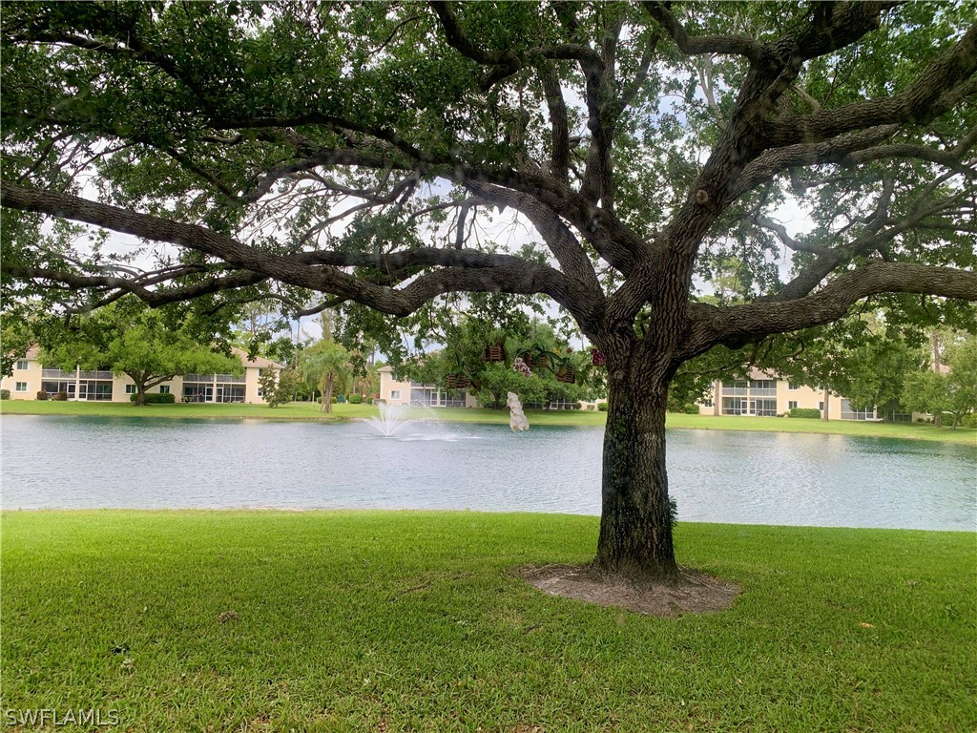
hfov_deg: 67.3
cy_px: 366
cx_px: 488
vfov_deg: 53.1
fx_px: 734
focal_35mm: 26
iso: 25
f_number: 1.8
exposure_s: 1/289
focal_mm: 4.25
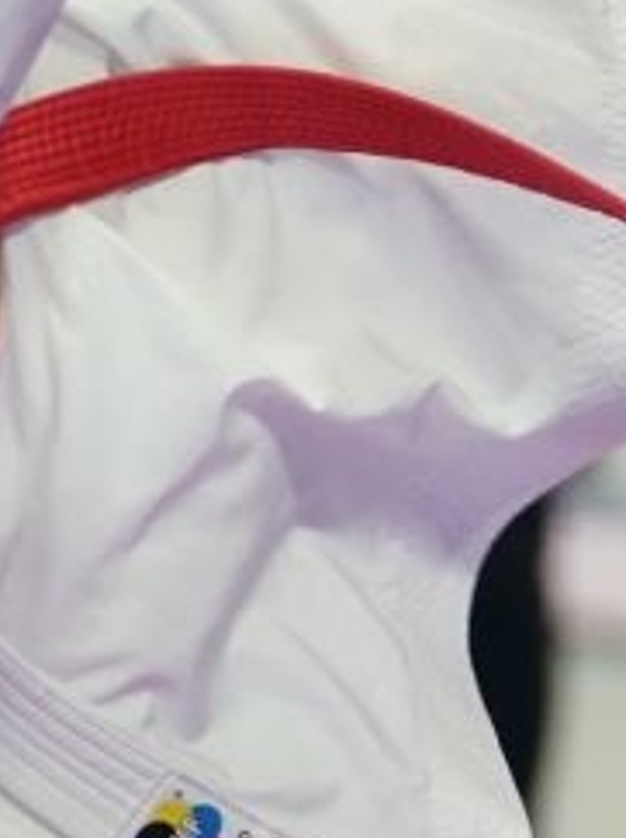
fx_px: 24904
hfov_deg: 1.4
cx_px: 560
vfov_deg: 1.9
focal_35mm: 1031
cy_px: 0
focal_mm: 144
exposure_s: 1/1000
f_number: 2.8
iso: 1000
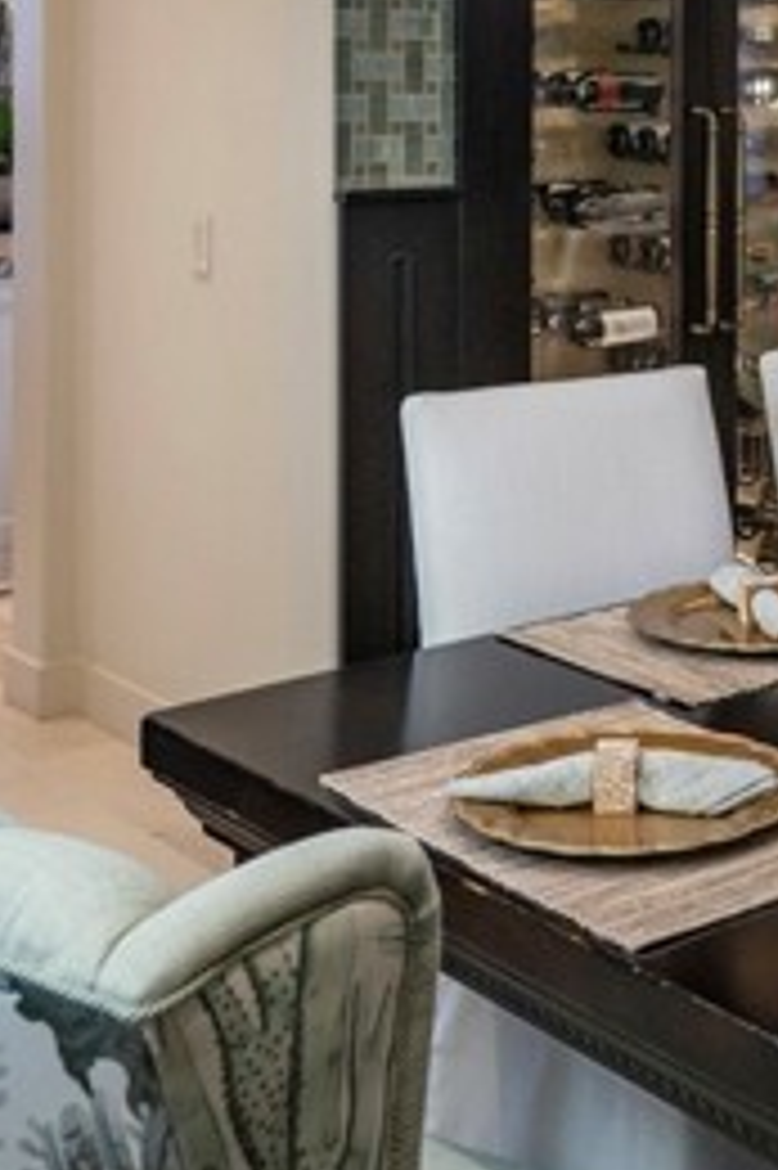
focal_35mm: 59
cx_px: 877
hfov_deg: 21.6
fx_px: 1915
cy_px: 58
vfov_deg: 31.9
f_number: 4.5
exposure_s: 1/250
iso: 1600
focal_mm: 24
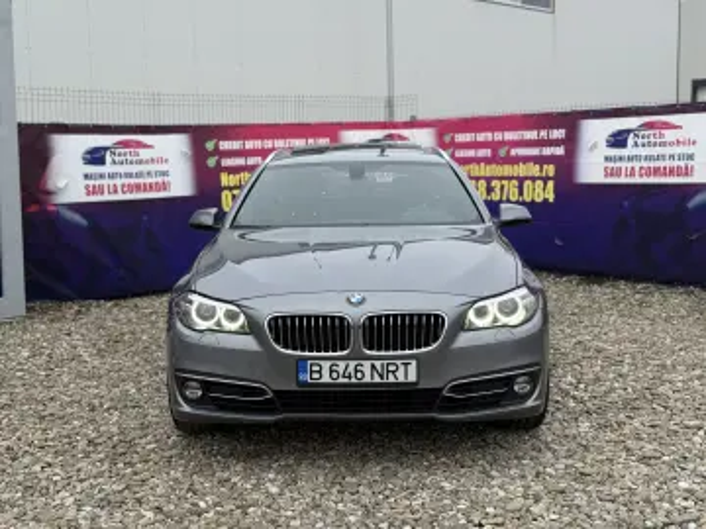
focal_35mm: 48
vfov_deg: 30.3
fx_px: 979
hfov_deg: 39.7
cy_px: 264
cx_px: 353
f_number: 1.78
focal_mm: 6.76
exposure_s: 1/975
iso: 80
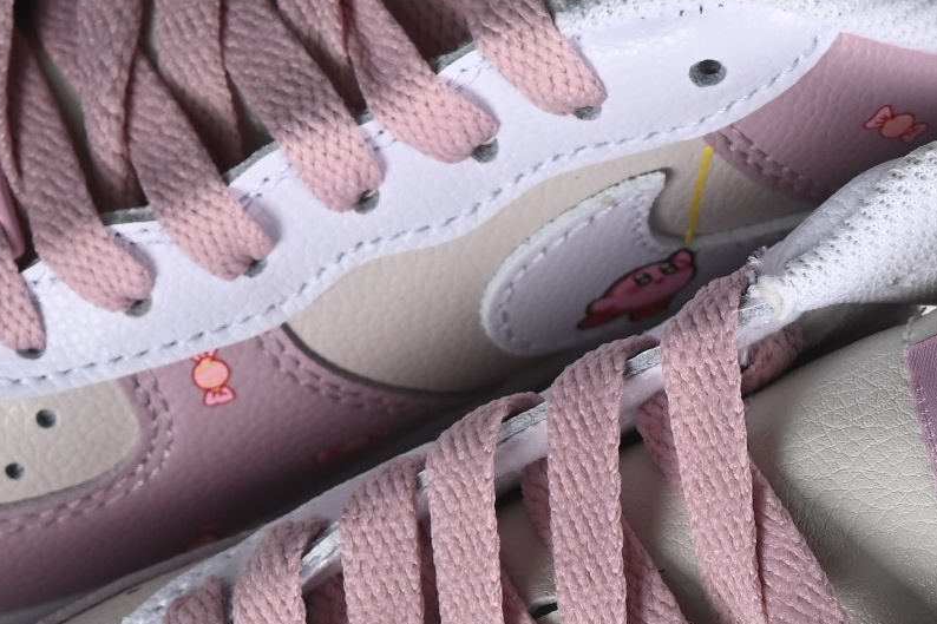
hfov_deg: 7.8
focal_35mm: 263
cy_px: 444
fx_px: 6843
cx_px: 604
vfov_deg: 5.2
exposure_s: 1/80
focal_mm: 50
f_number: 7.1
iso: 160
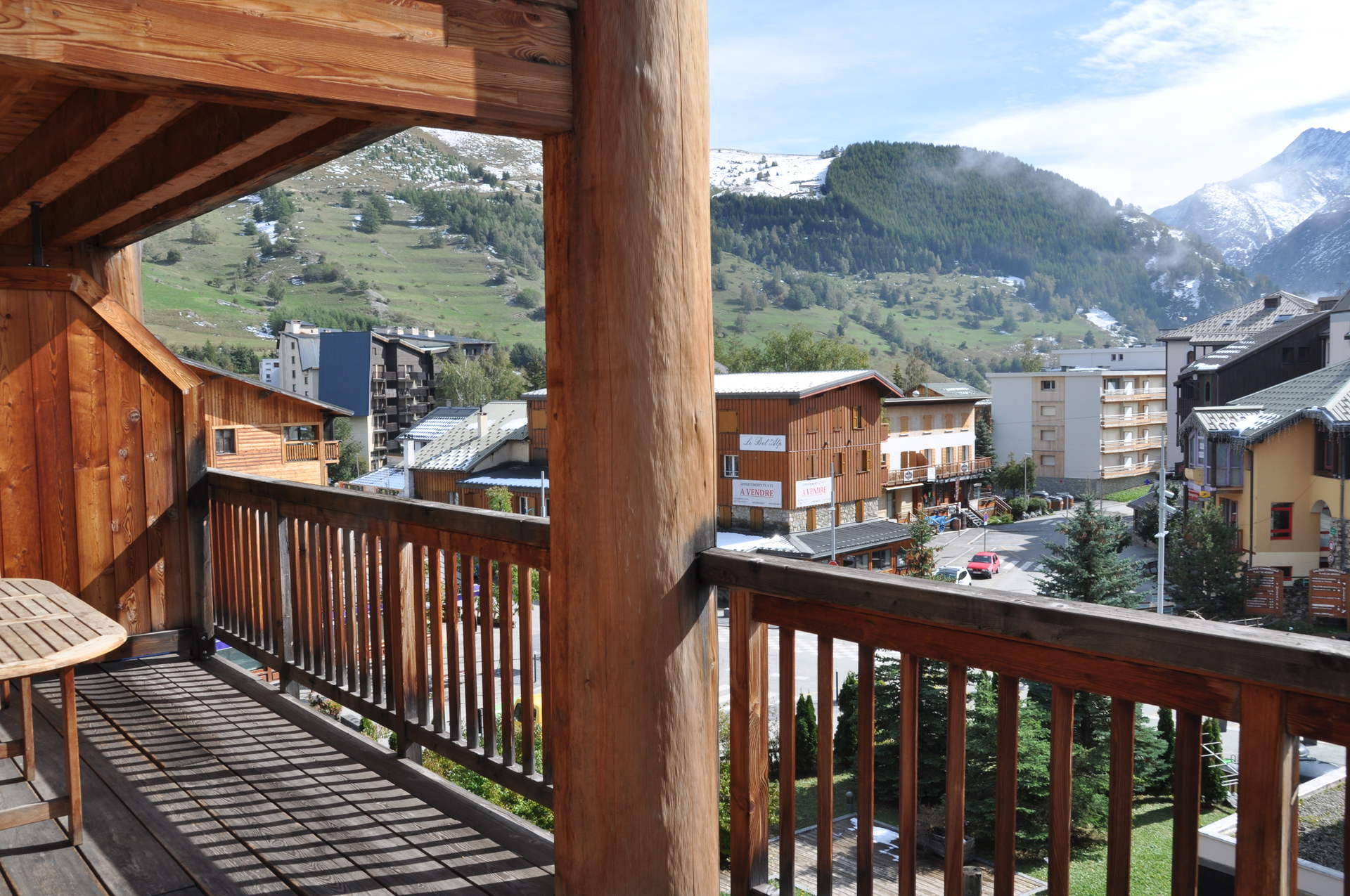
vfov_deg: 43.5
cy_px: 448
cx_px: 675
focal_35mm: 30
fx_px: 1124
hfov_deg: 62.0
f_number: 13
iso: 200
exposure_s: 1/160
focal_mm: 20
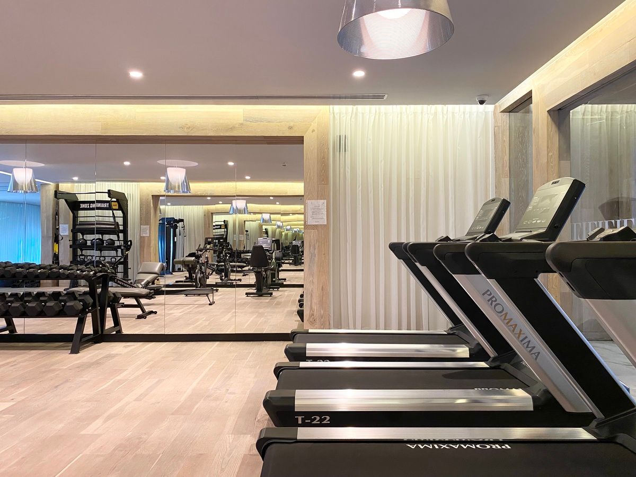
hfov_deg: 67.3
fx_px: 478
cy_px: 238
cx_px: 318
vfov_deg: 53.1
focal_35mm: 26
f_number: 1.8
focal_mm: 4.25
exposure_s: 1/60
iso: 250
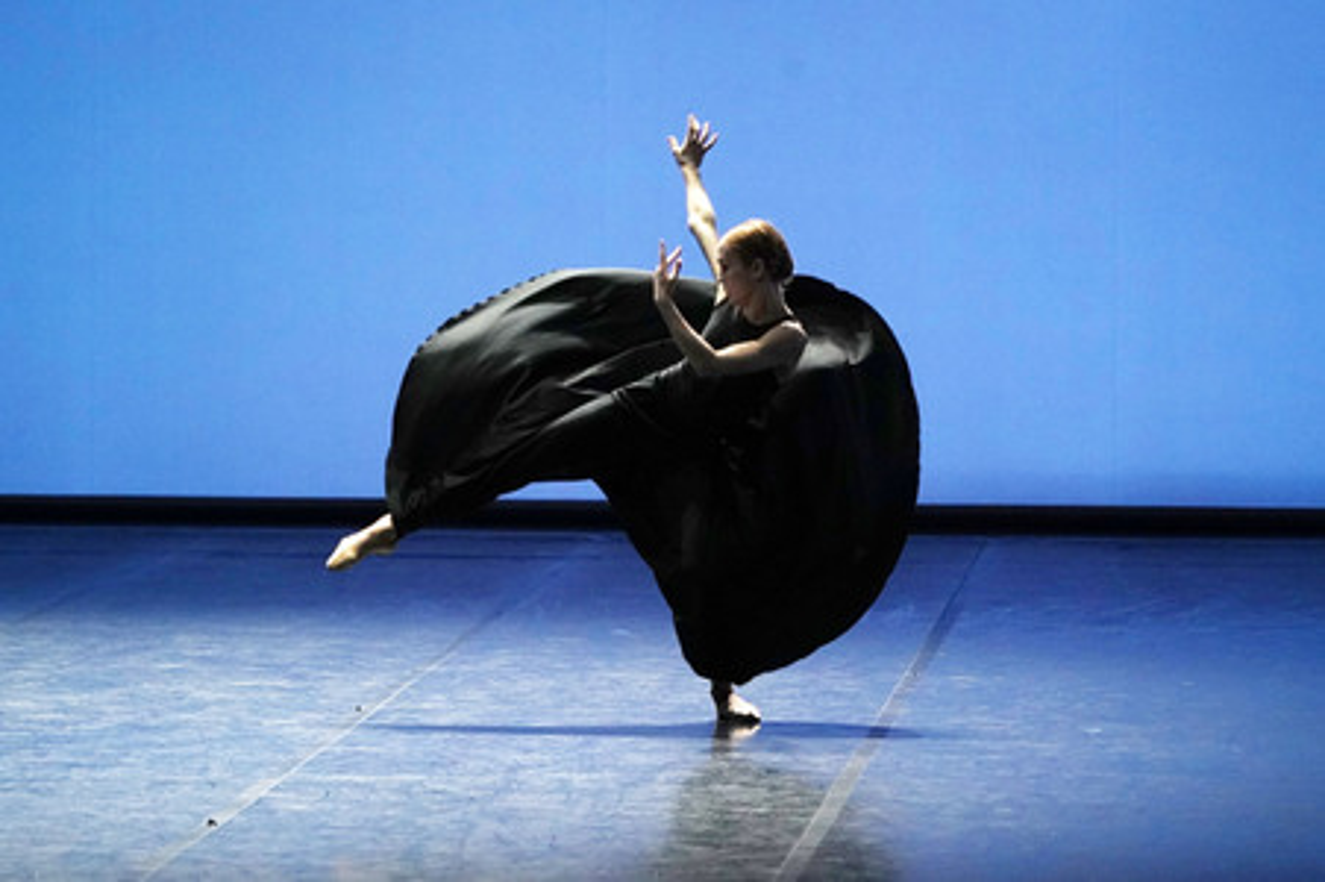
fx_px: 7870
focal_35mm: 214
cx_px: 662
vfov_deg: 6.4
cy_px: 441
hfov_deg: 9.6
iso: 6400
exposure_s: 1/400
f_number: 6.3
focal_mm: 214
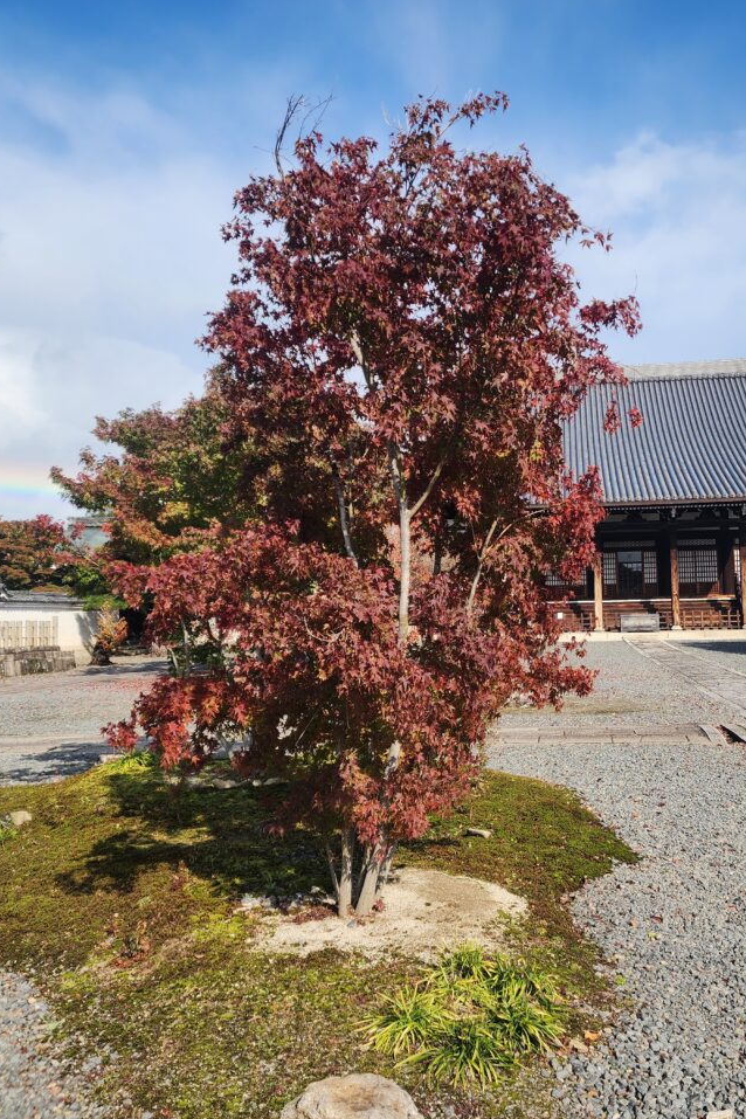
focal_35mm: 32
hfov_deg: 40.5
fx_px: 995
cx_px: 511
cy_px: 559
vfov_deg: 58.7
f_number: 1.8
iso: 12
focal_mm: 6.4
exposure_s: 1/854
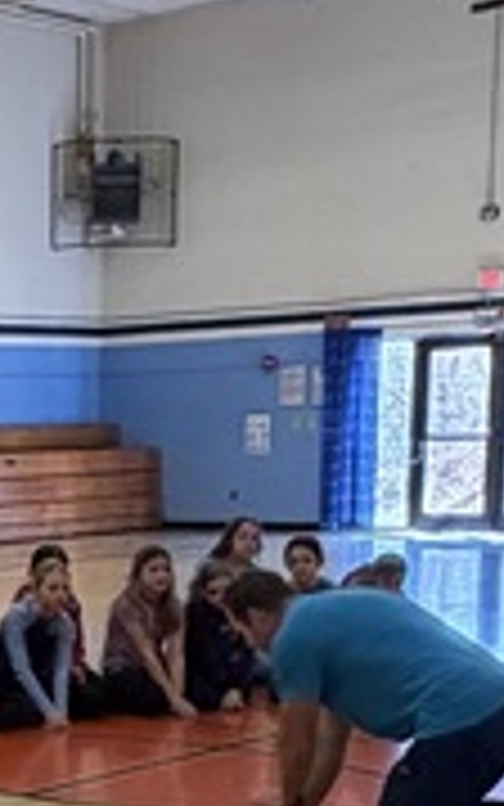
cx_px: -356
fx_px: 1867
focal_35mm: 85
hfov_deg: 13.9
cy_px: 774
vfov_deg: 23.5
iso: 400
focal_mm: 2.22
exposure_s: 1/60
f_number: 2.2
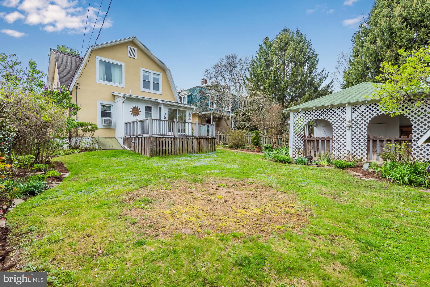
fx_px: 191
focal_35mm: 16
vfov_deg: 73.8
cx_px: 215
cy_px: 144
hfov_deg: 96.7
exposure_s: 1/640
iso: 200
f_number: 6.3
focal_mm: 16
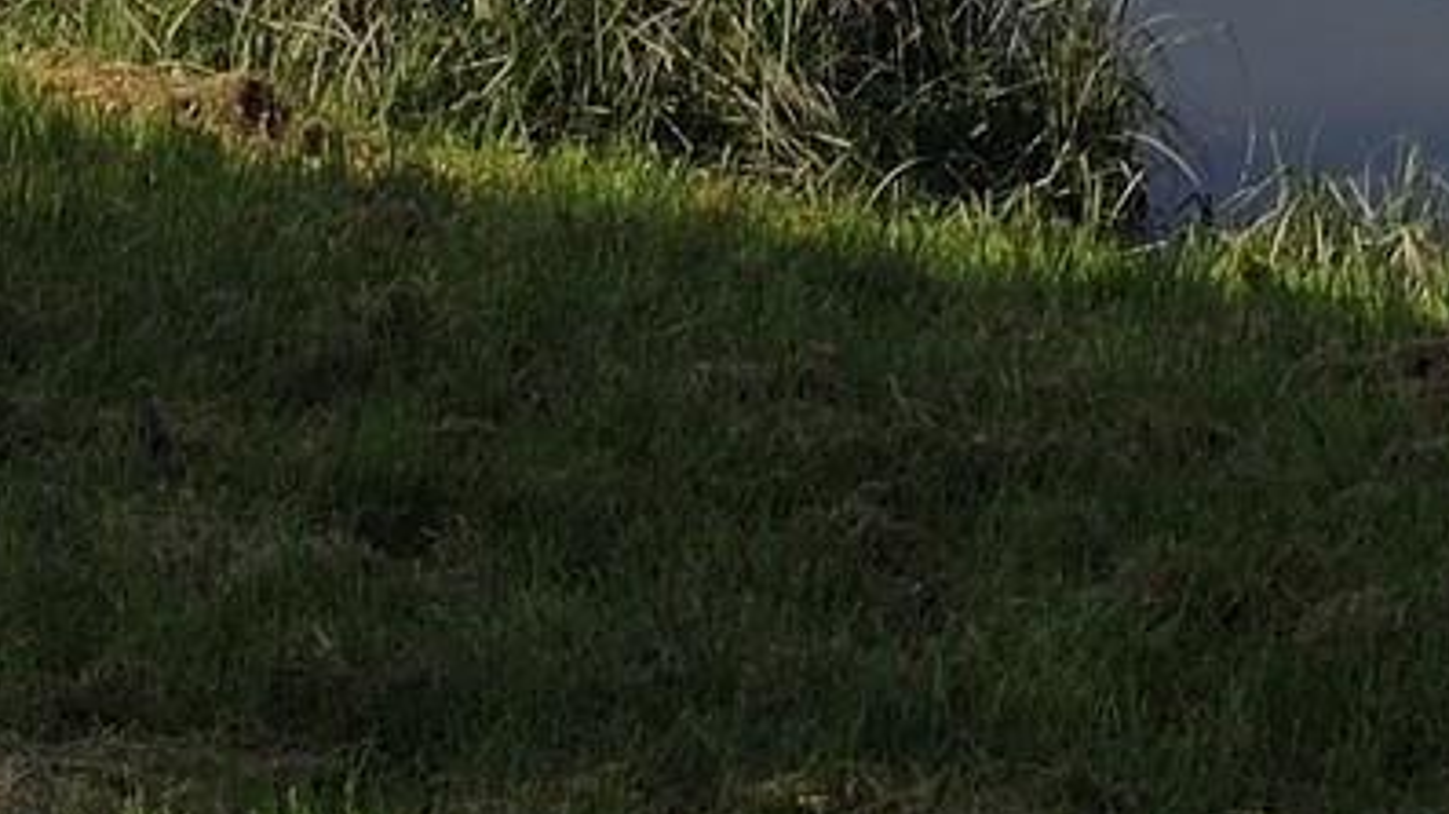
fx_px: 17053
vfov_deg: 2.7
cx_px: 2785
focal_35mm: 444
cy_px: -2630
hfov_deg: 4.8
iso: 200
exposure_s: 1/160
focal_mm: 70
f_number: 16
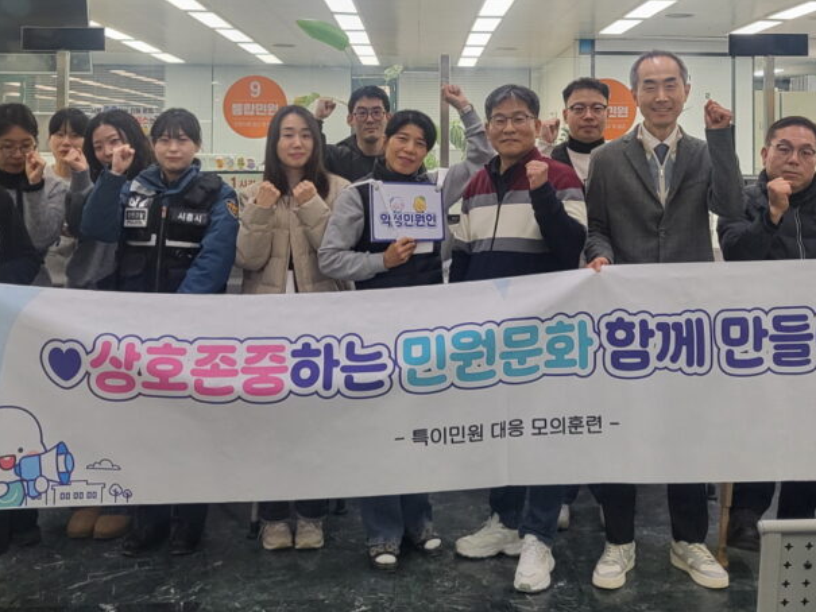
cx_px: 471
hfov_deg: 42.8
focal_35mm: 44
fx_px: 1037
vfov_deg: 32.0
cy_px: 117
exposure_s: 1/120
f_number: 1.8
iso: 160
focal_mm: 4.25
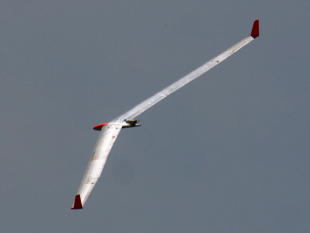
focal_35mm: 600
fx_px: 5373
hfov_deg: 3.3
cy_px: 116
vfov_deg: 2.5
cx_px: 155
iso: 200
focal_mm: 300
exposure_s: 1/2500
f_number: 9
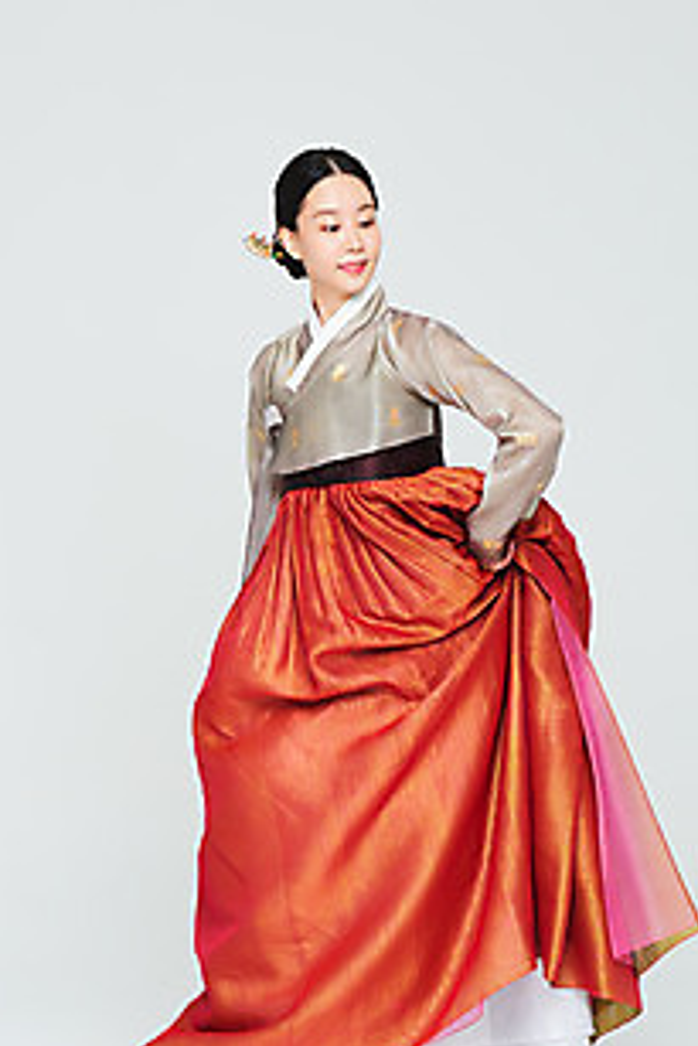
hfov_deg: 12.2
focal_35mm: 112
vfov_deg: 18.2
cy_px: 600
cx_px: 393
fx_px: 3253
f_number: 11
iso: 100
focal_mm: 86
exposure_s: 1/125
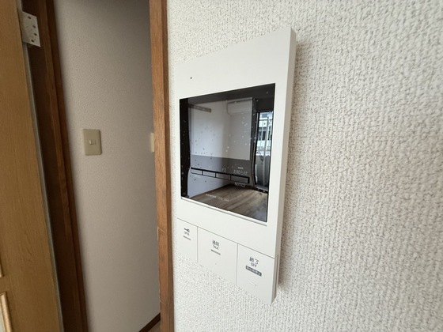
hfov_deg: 102.1
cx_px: 222
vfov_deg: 85.7
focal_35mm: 14
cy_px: 166
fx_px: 179
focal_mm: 2.22
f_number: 2.2
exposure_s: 1/60
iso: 500
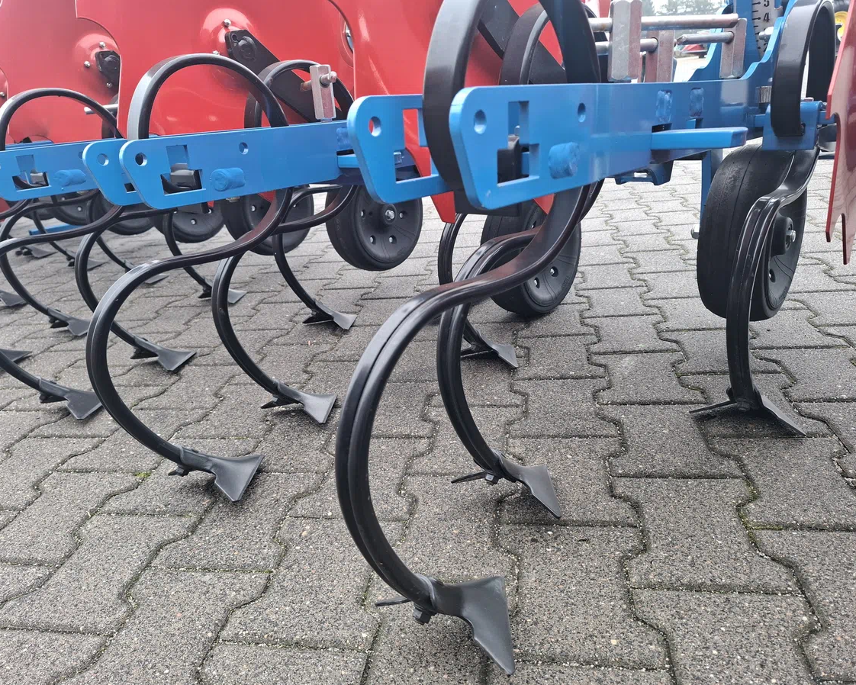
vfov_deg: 58.8
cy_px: 342
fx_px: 608
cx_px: 426
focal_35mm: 24
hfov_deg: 70.3
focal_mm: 5.54
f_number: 1.8
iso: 100
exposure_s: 1/100
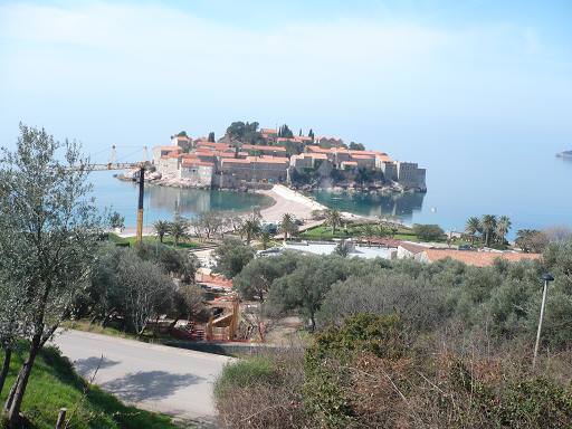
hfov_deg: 52.6
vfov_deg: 40.7
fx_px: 578
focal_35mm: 35
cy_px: 214
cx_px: 286
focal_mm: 5.8
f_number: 2.8
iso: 100
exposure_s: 1/1000
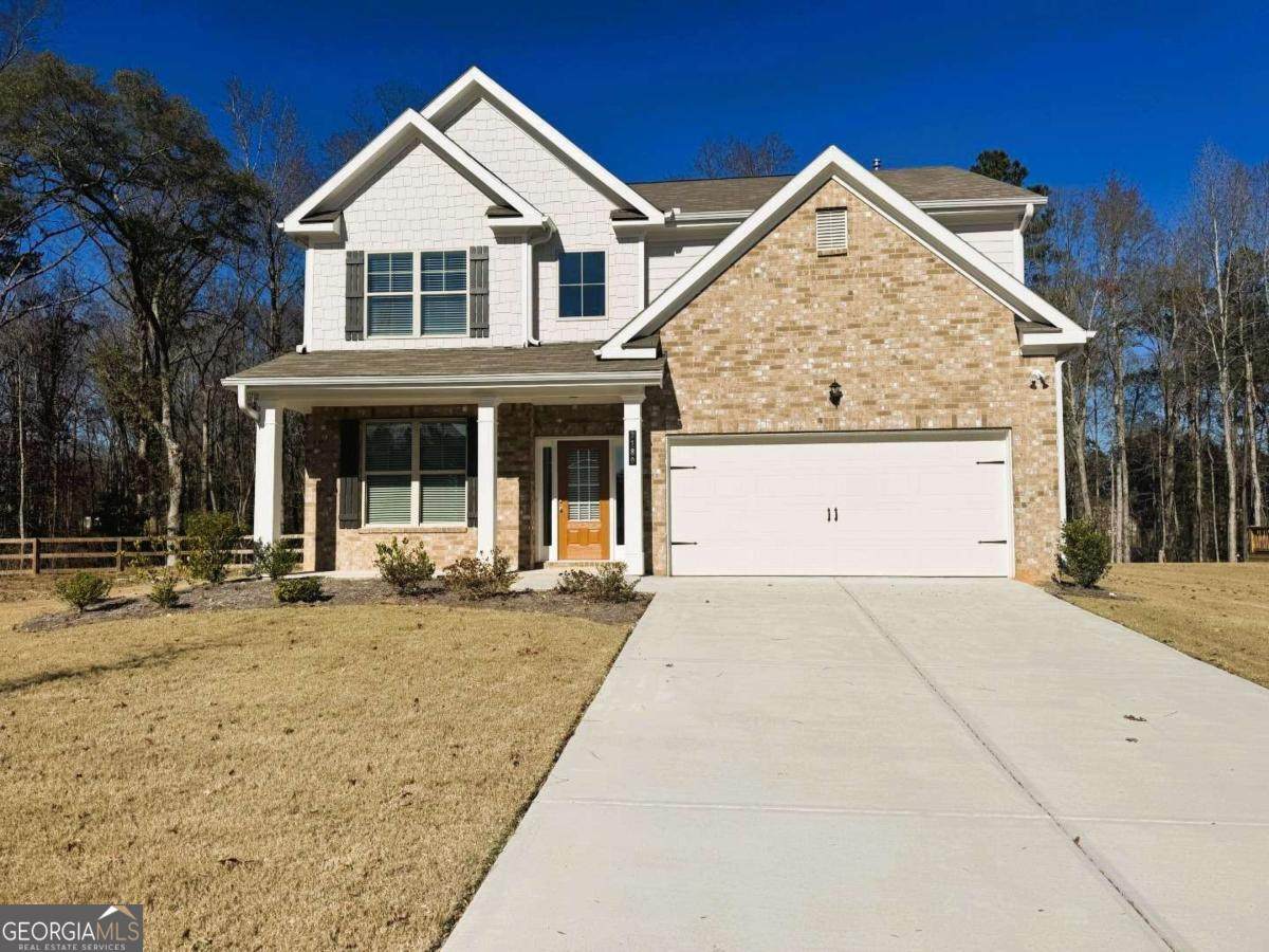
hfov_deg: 71.6
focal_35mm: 24
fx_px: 880
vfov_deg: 56.8
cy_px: 476
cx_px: 634
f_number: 1.78
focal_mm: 6.76
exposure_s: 1/12346
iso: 64
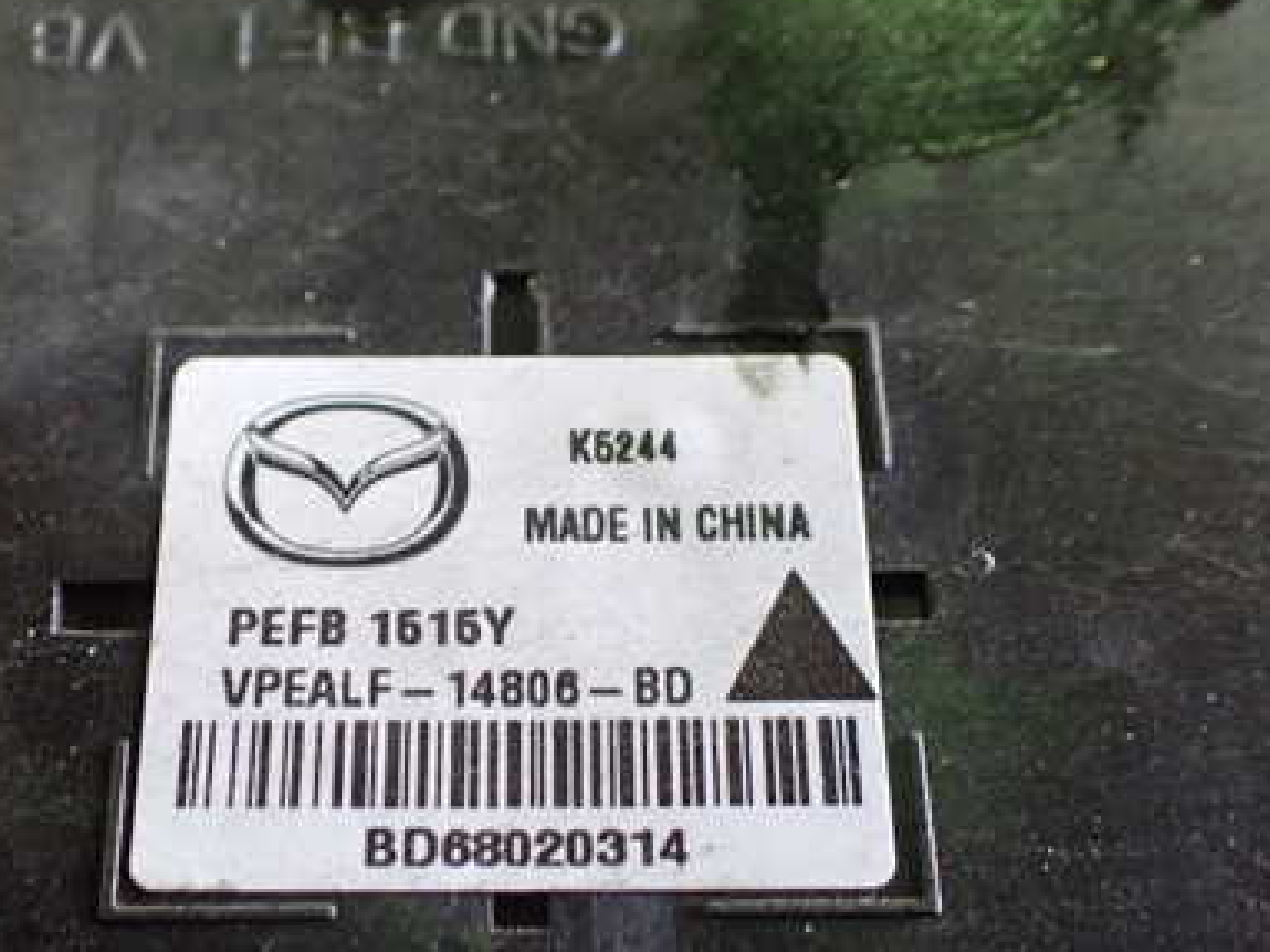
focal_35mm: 47
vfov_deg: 30.7
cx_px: 531
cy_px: 617
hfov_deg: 40.3
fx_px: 1724
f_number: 2.3
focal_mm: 5.4
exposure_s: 1/30
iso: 800
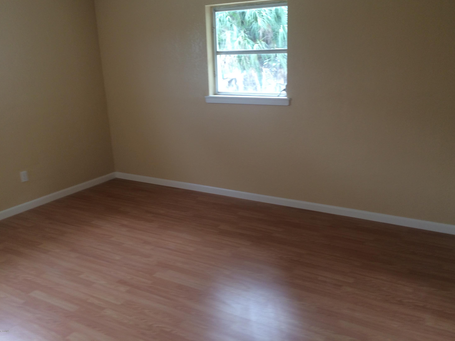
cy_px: 166
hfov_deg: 60.0
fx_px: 394
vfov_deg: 46.8
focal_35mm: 30
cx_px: 233
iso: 40
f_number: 2.2
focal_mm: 4.15
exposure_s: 1/60
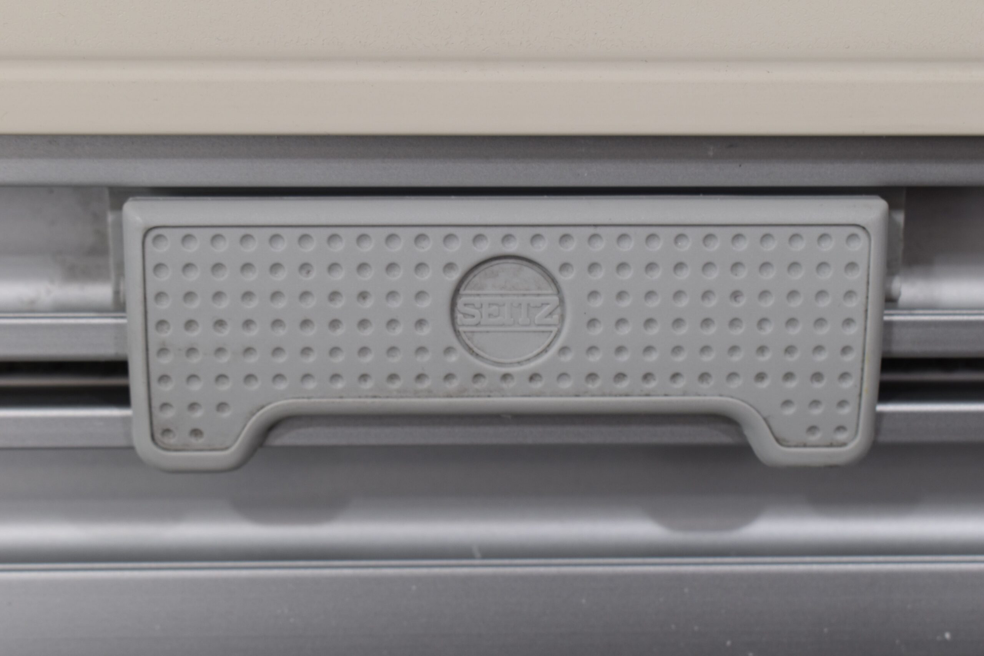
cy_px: 328
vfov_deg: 18.9
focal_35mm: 72
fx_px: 1968
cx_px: 492
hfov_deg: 28.1
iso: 250
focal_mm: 48
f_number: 8
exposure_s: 1/60
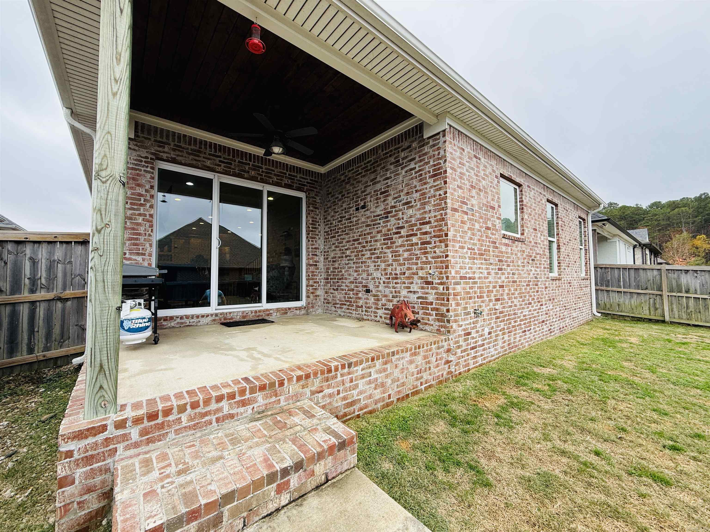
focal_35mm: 14
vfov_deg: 85.7
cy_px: 266
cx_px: 355
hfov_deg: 102.1
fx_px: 287
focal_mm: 2.22
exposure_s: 1/107
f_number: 2.2
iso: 40
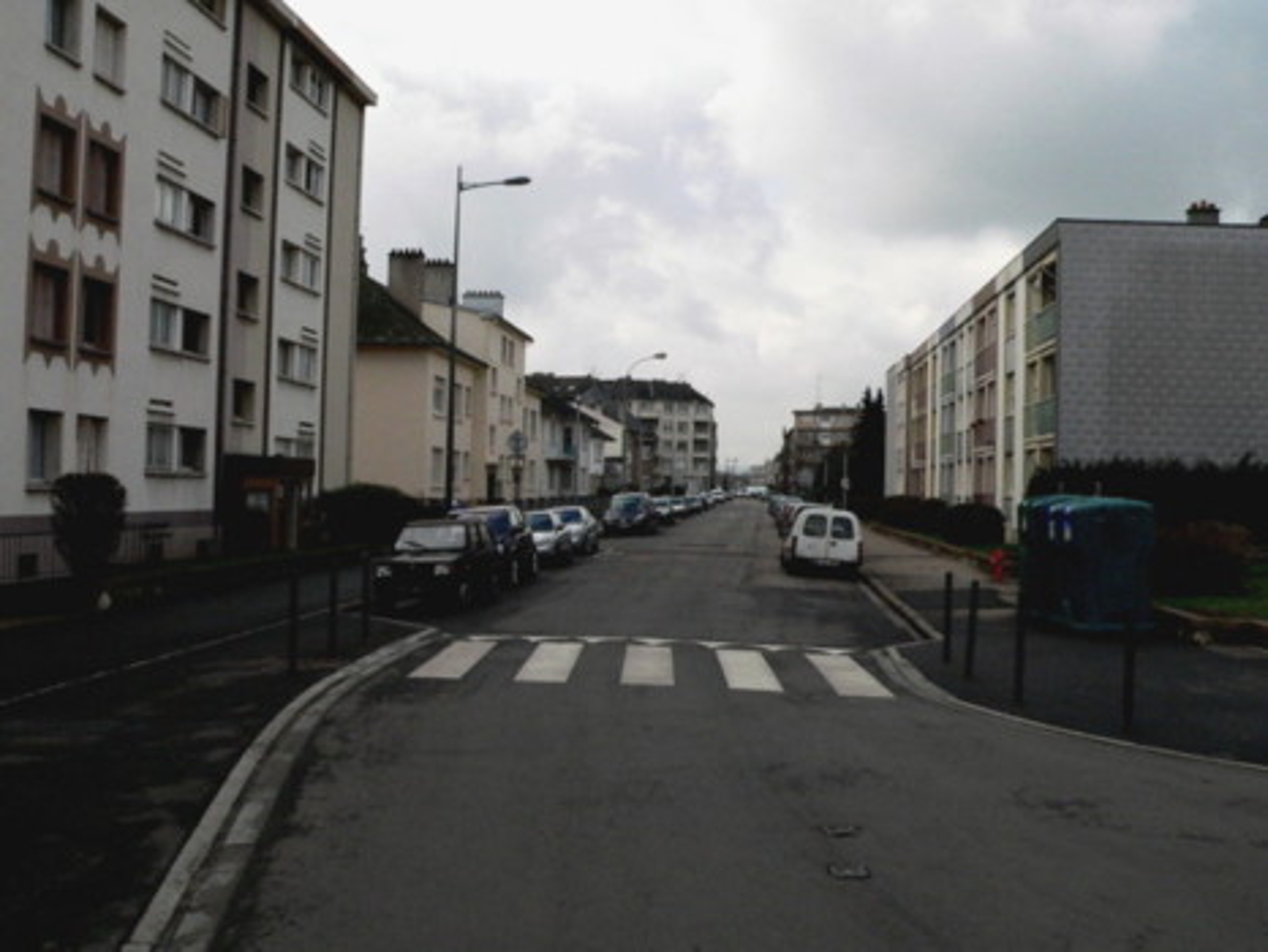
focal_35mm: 36
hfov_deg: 51.3
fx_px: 1319
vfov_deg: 39.7
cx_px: 634
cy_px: 476
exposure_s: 1/800
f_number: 7.3
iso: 400
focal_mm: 6
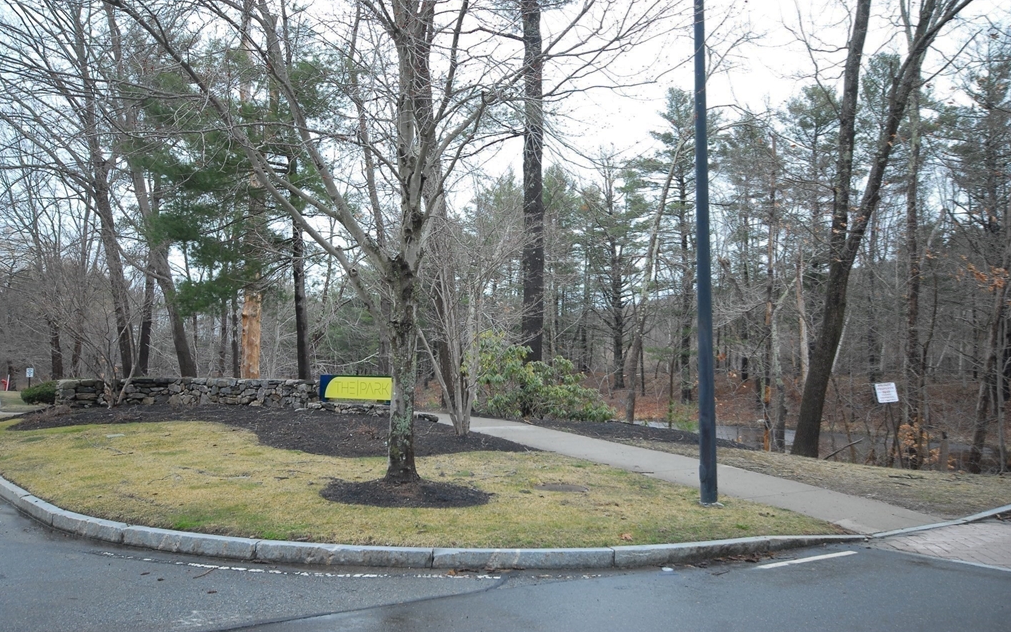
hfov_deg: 61.2
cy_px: 292
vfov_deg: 40.6
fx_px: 854
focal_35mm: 31
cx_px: 502
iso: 400
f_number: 5.6
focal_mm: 20
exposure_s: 1/160
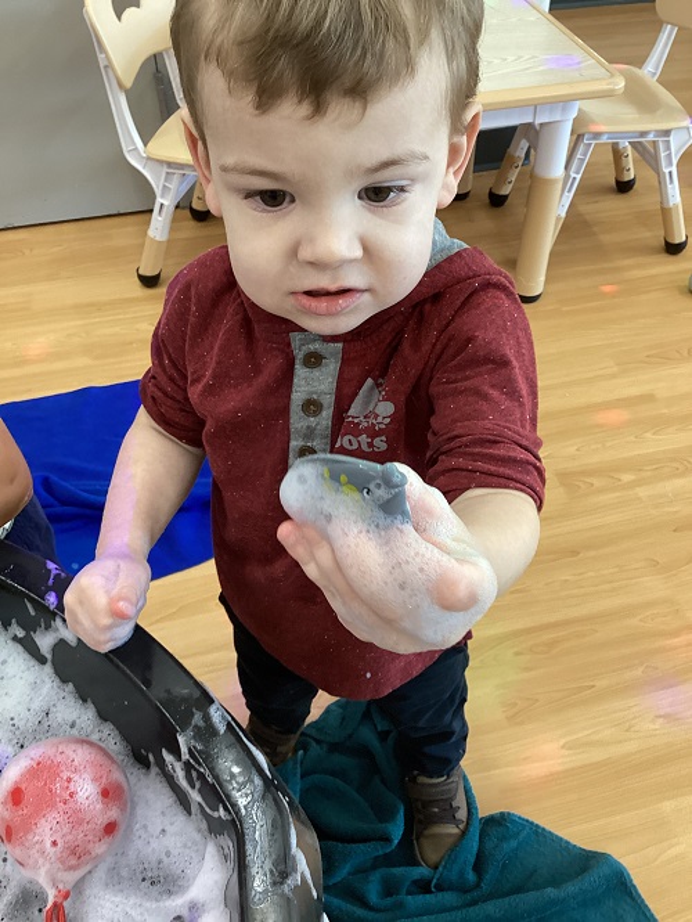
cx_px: 346
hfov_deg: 45.5
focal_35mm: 31
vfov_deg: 58.3
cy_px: 461
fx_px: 826
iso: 125
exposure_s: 1/50
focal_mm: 3.3
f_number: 2.4
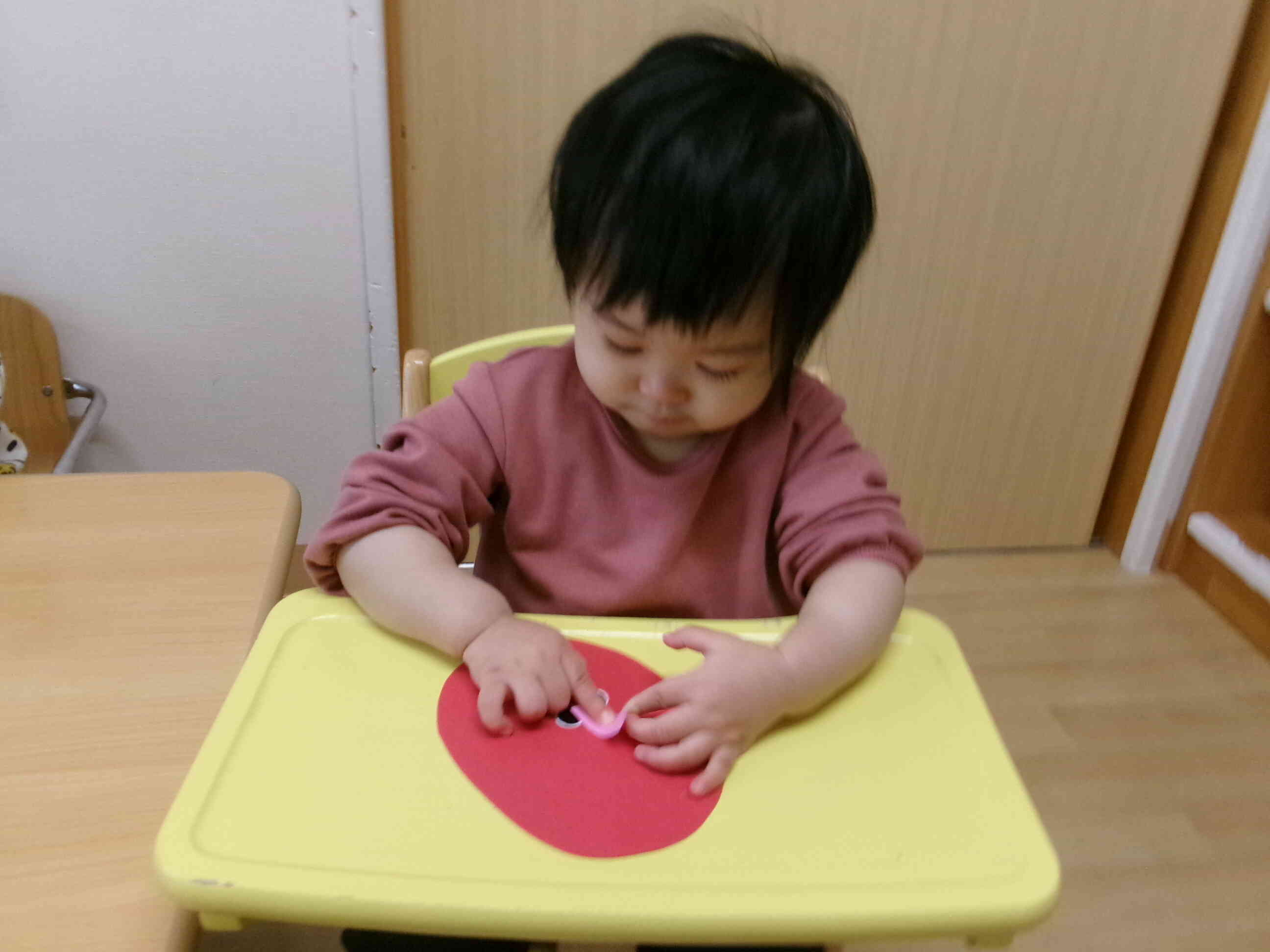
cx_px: 635
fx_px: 1027
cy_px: 476
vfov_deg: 49.7
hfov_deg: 63.4
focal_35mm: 28
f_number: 3.9
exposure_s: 1/60
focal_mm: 5.1
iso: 490
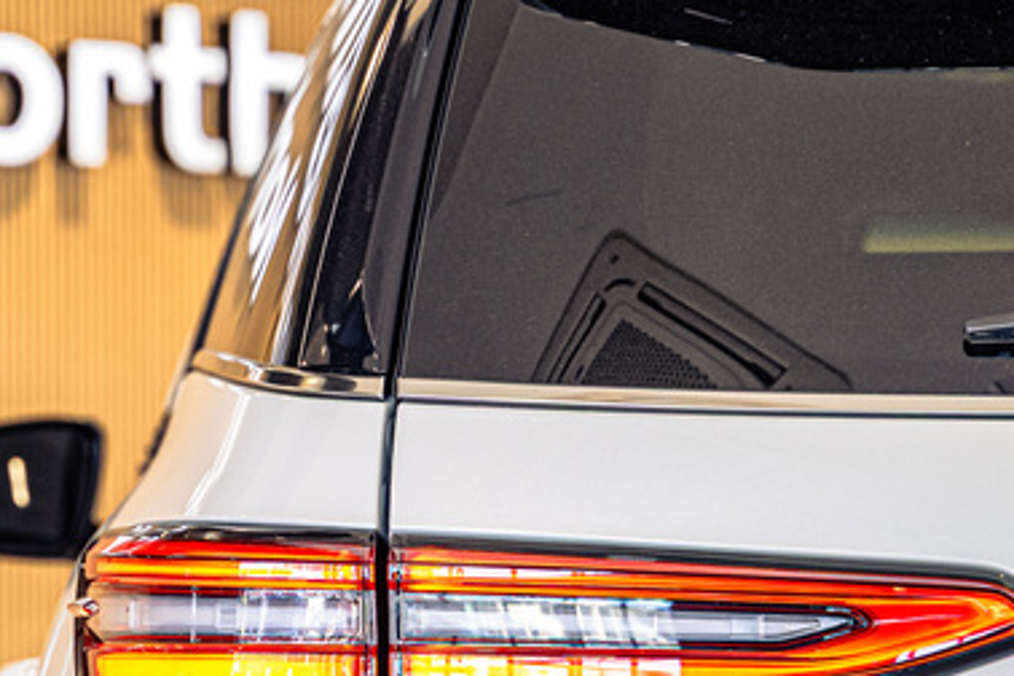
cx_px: 433
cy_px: 909
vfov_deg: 8.2
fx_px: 4647
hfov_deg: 12.4
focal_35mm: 165
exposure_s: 1/160
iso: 1000
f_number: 3.5
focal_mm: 61
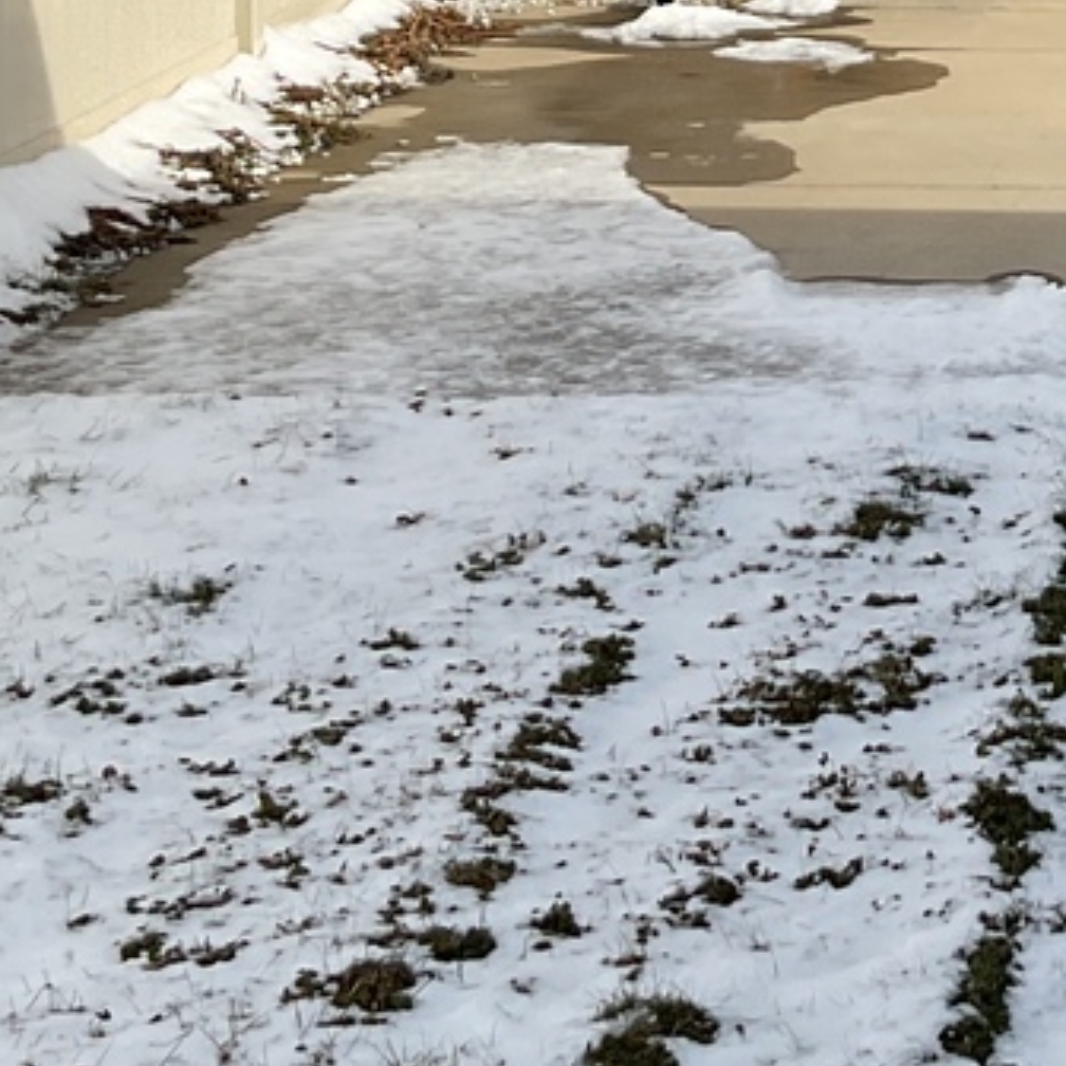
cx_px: 1313
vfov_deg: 15.5
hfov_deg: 15.2
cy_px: 3
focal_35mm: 110
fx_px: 3832
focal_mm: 3
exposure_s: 1/1098
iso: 16
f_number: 1.8
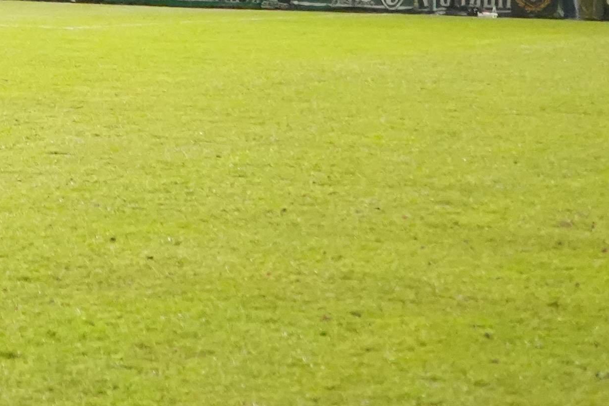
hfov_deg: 11.0
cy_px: -295
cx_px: -257
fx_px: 3062
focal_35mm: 181
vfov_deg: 7.4
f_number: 4
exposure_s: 1/160
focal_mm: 32
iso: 10000
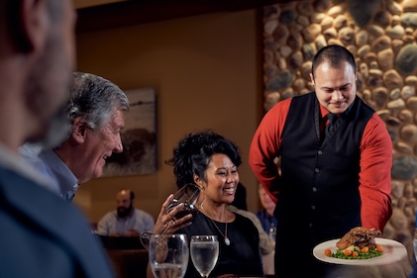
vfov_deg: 23.7
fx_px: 660
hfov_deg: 34.6
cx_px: 287
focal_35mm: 57
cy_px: 185
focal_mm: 40
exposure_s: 1/60
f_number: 2.8
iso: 400
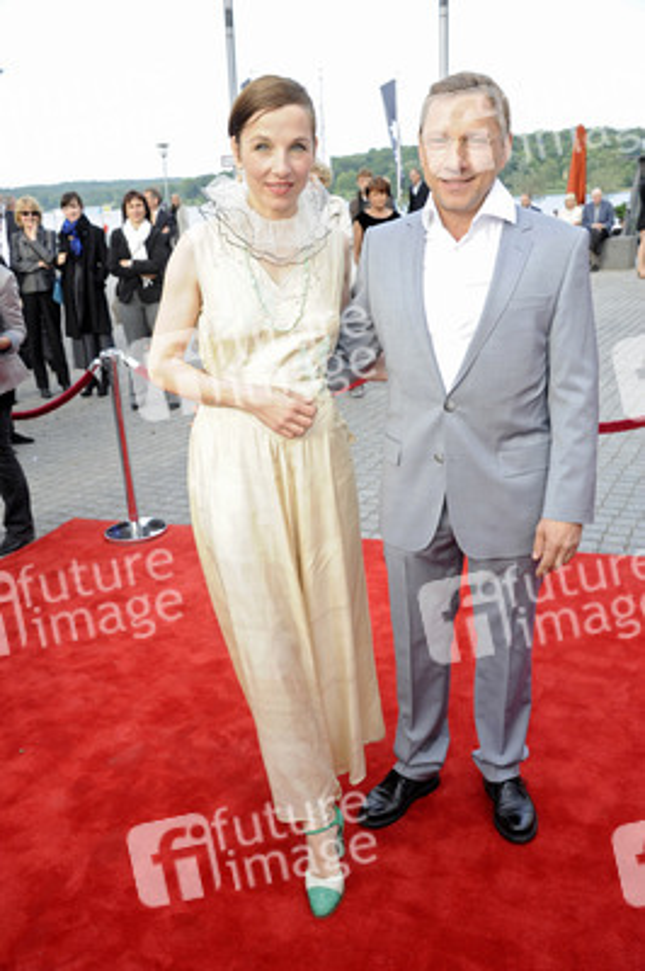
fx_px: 861
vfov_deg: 58.8
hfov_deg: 41.0
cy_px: 486
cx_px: 322
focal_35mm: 32
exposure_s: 1/125
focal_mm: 32
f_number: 6.3
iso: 320
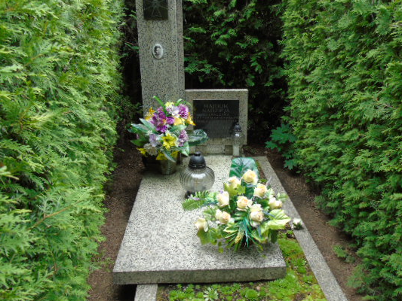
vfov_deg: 46.8
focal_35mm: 30
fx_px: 348
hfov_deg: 59.9
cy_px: 148
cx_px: 210
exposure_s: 1/125
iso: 80
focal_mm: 4.4
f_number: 3.4
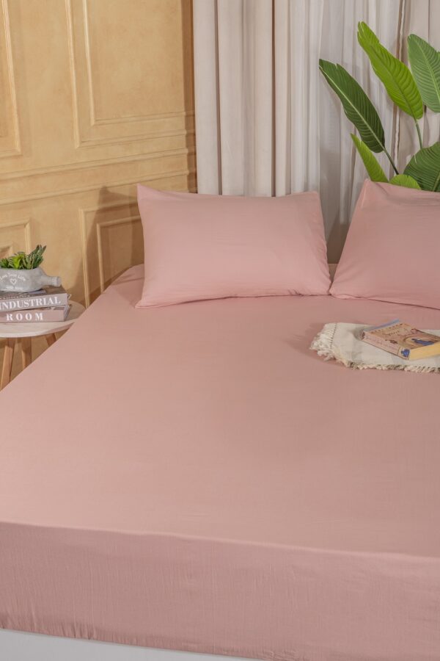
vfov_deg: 41.1
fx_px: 880
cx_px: 220
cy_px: 330
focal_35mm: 48
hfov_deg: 28.1
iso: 80
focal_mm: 48
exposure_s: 1/160
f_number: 13
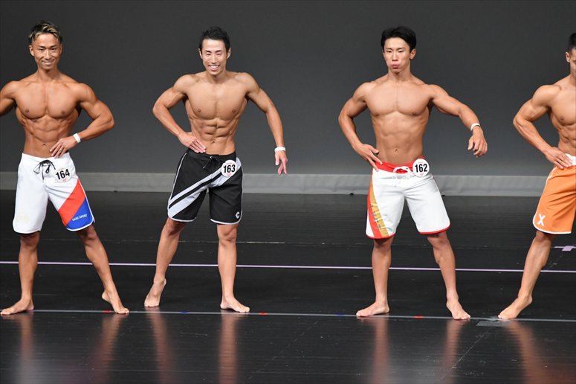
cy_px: 192
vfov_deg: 4.4
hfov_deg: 6.5
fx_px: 5038
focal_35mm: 315
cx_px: 288
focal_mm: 210
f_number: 5.6
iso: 4000
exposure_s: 1/400
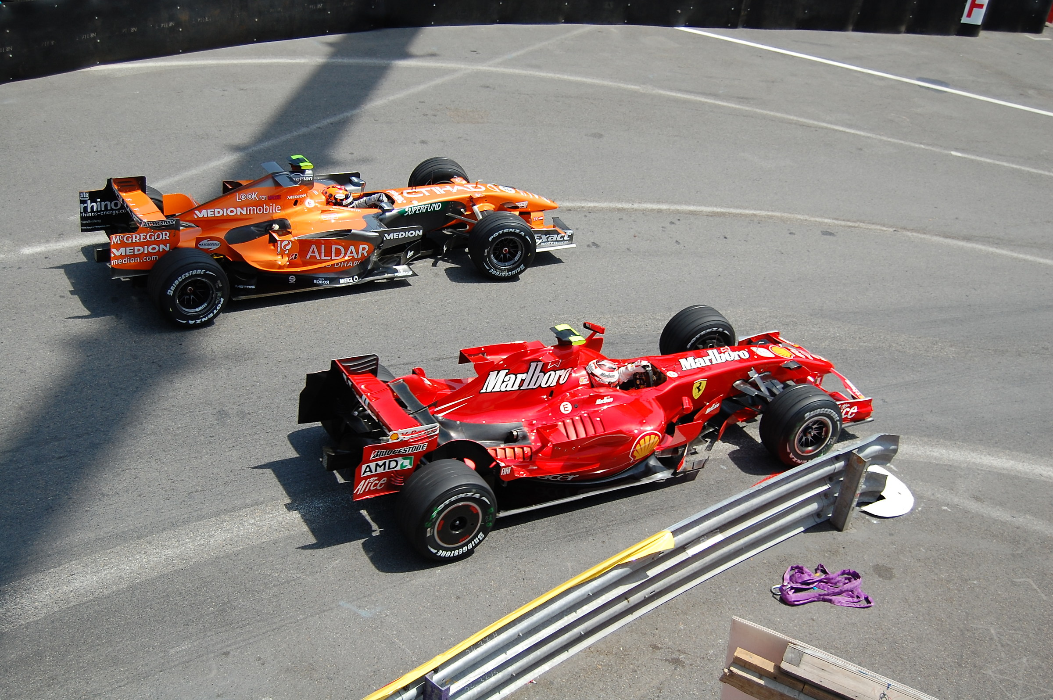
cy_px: 350
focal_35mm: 42
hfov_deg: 46.4
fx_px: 1227
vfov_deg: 31.8
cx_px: 526
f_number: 4.2
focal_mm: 28
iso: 200
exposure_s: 1/1000
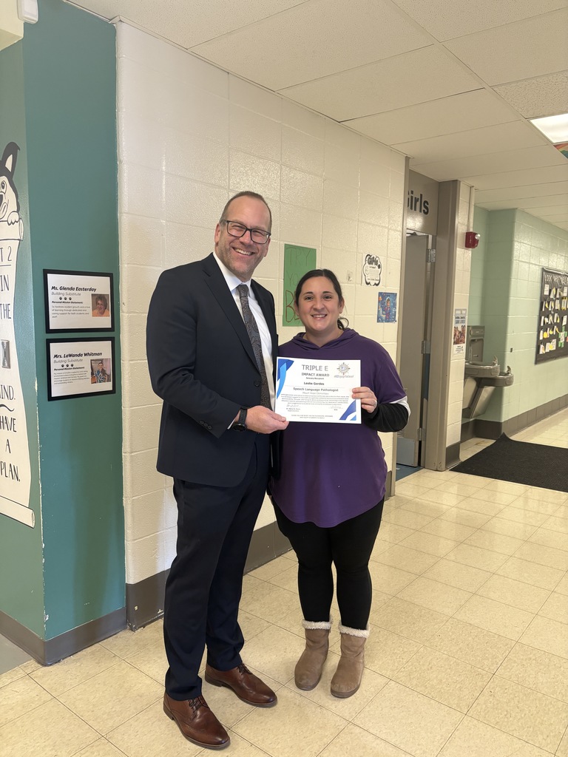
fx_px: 569
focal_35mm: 26
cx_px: 284
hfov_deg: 53.1
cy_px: 378
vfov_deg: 67.3
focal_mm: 5.96
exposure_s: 1/60
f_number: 1.6
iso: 160
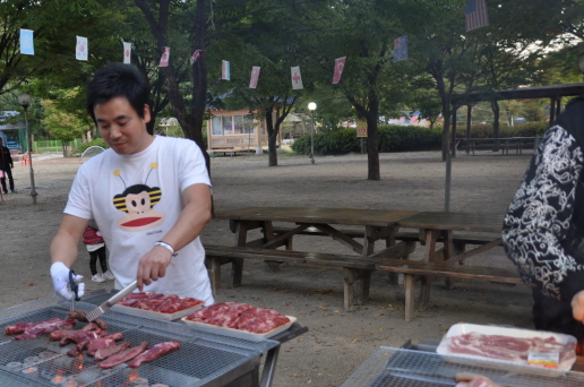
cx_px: 200
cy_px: 253
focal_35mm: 39
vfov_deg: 34.1
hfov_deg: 49.2
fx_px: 626
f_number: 3
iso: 360
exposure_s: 1/125
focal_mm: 19
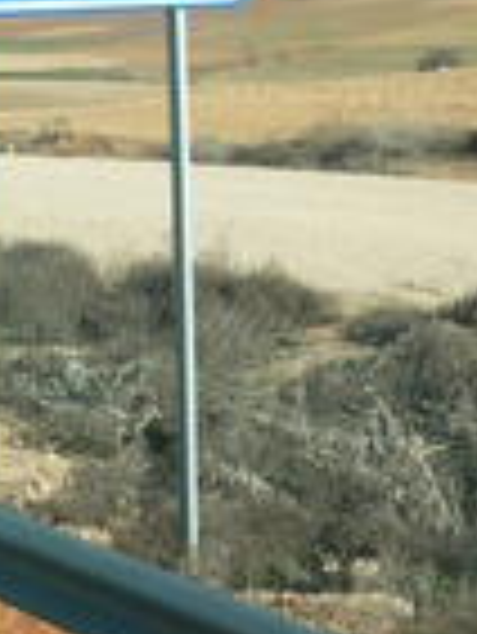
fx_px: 2055
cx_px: 180
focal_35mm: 112
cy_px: 0
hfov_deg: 13.2
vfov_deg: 17.2
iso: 80
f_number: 2.8
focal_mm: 5.5
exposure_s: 1/640
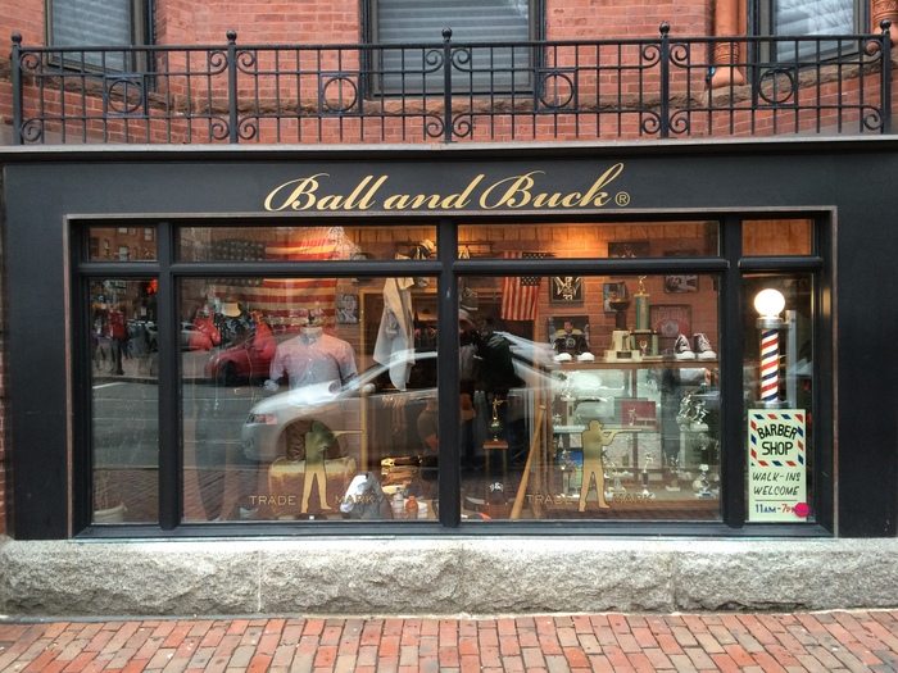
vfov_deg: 48.2
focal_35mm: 29
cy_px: 336
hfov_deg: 61.7
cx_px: 449
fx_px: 752
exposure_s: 1/30
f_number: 2.2
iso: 40
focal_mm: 4.15
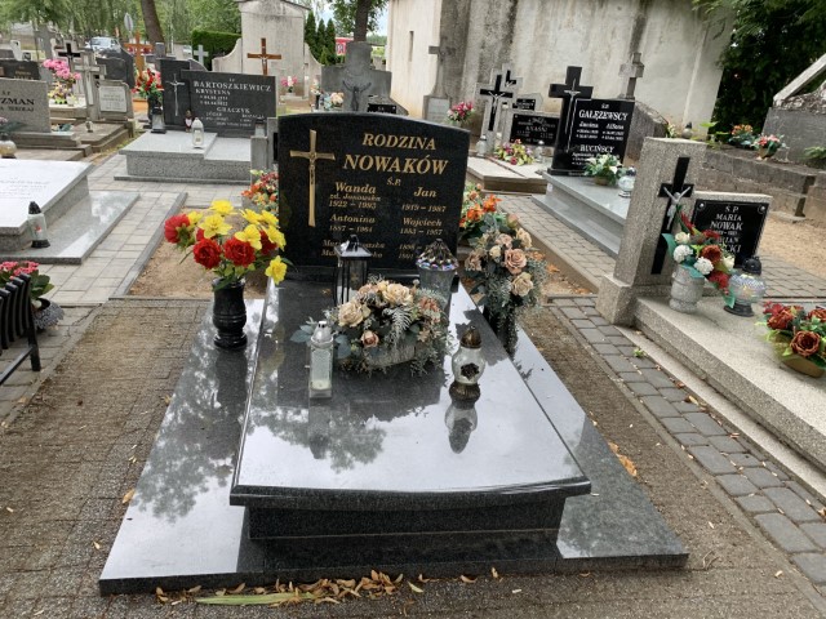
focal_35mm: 26
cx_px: 413
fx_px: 620
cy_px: 310
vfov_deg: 53.1
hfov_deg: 67.3
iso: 25
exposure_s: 1/185
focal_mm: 4.25
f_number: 1.8
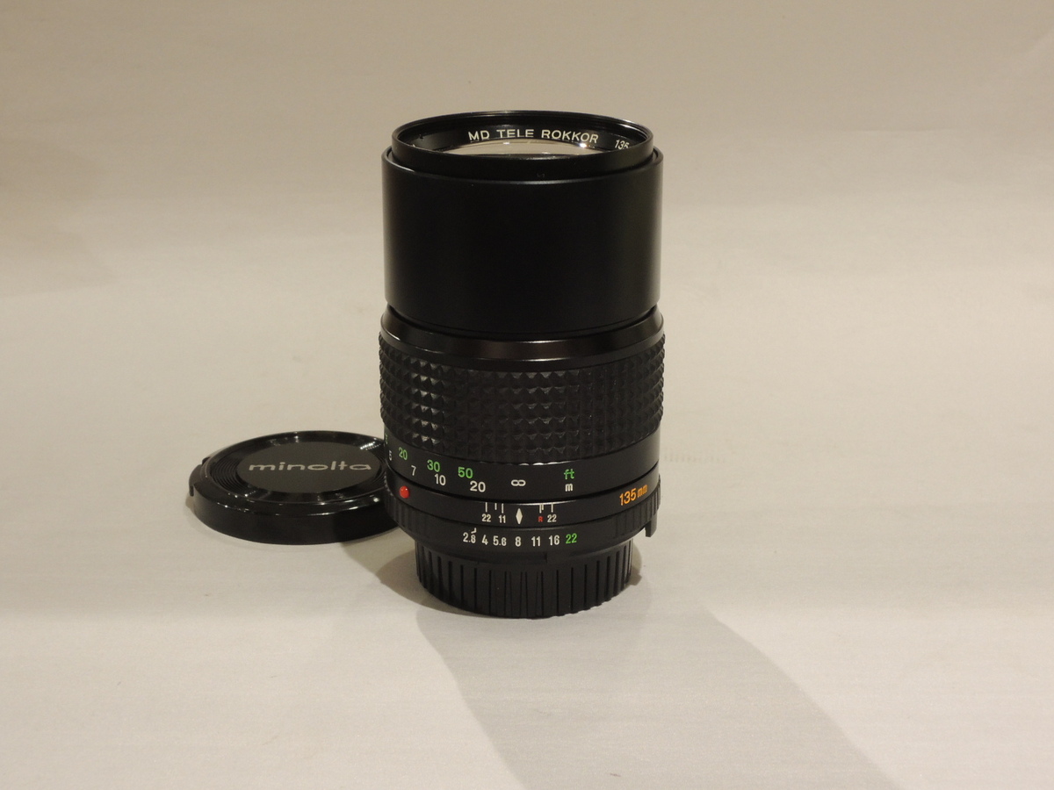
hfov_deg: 31.2
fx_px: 1888
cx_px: 527
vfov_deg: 23.7
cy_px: 395
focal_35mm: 62
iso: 400
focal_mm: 11.1
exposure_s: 1/60
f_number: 6.6
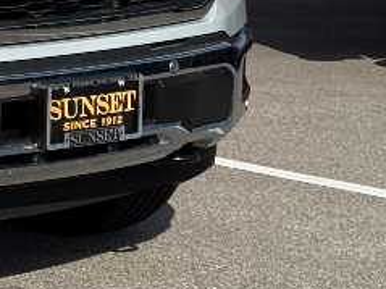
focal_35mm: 206
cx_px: -363
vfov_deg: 7.2
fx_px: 2296
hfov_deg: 9.1
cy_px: 0
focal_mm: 6.76
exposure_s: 1/8772
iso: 64
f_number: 1.78
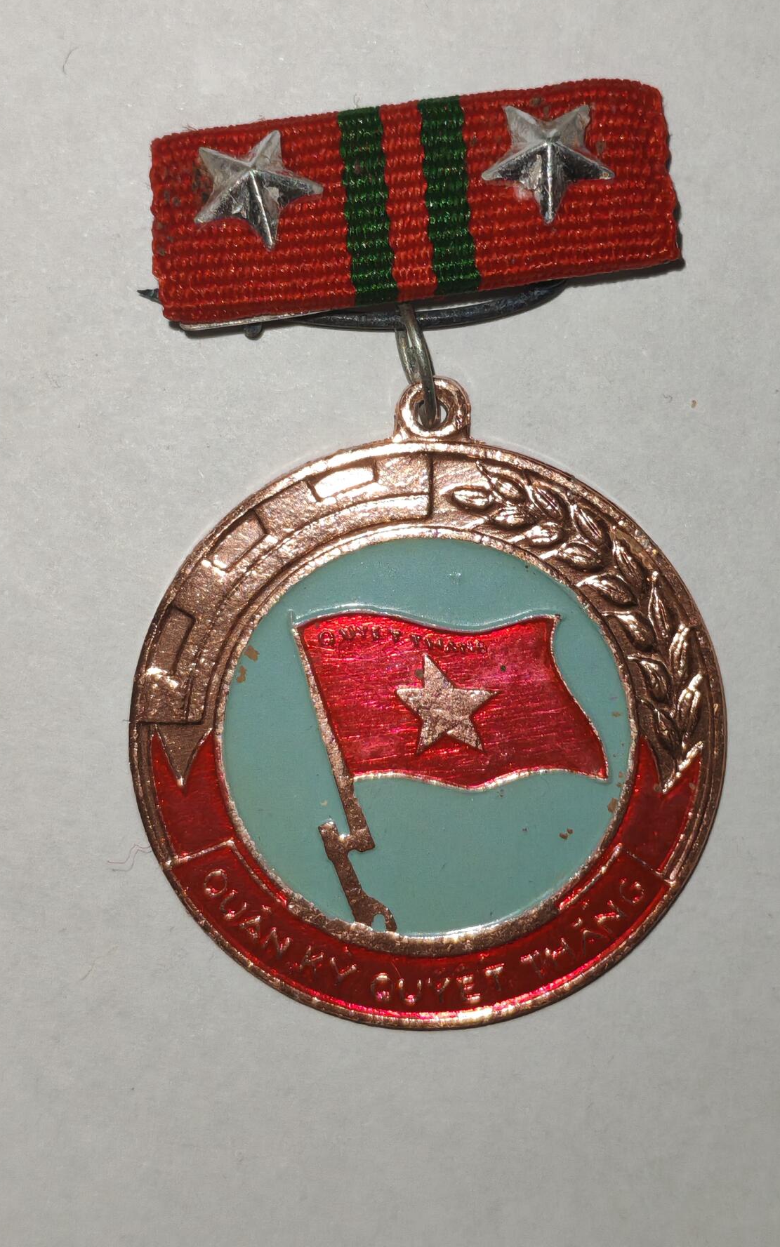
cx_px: 453
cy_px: 621
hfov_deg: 17.8
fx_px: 2482
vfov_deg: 28.2
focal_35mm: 73
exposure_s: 1/100
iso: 125
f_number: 1.95
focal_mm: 5.52
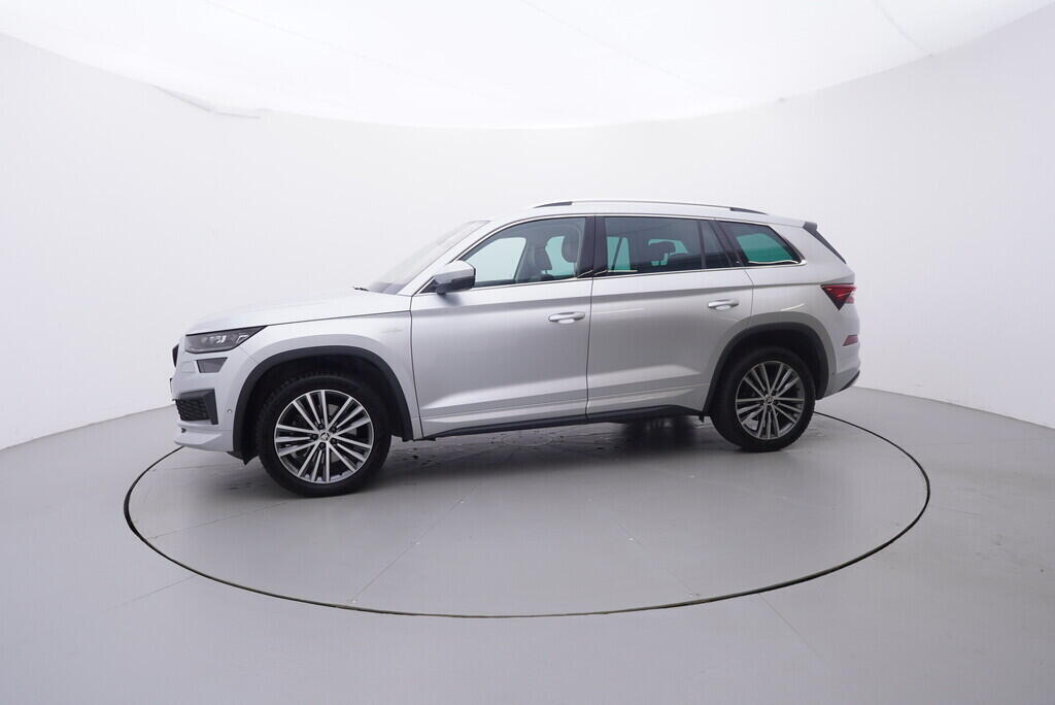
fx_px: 660
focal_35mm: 22
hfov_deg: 77.3
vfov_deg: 56.2
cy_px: 352
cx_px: 528
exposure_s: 1/80
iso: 200
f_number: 5
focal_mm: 15
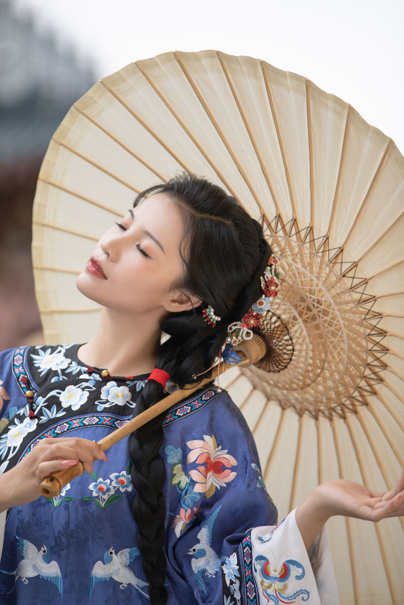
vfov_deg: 10.3
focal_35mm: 199
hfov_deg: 6.9
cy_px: 302
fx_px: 3350
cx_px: 202
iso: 160
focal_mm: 200
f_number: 2.8
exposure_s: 1/400
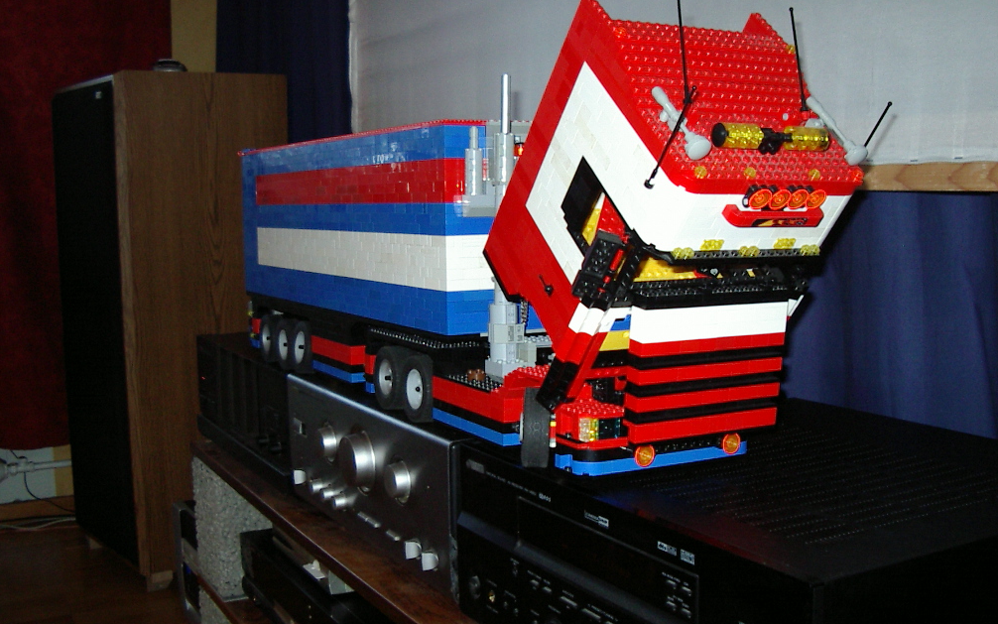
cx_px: 504
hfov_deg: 48.2
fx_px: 1115
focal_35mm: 41
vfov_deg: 31.2
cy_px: 290
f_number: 2.6
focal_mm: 5.8
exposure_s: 1/60
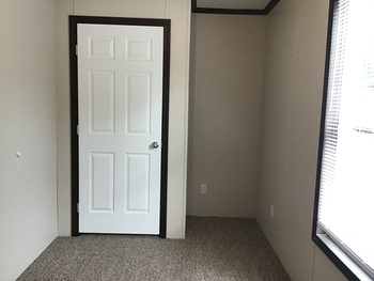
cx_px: 187
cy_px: 140
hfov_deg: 58.3
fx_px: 335
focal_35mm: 31
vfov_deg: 45.5
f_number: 2.4
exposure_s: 1/30
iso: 32
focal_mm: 3.3
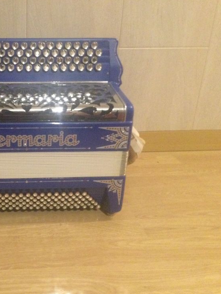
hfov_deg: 32.9
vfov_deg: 44.8
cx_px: 29
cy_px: 148
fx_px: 357
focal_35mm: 42
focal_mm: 3.3
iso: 640
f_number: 2.4
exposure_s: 1/17
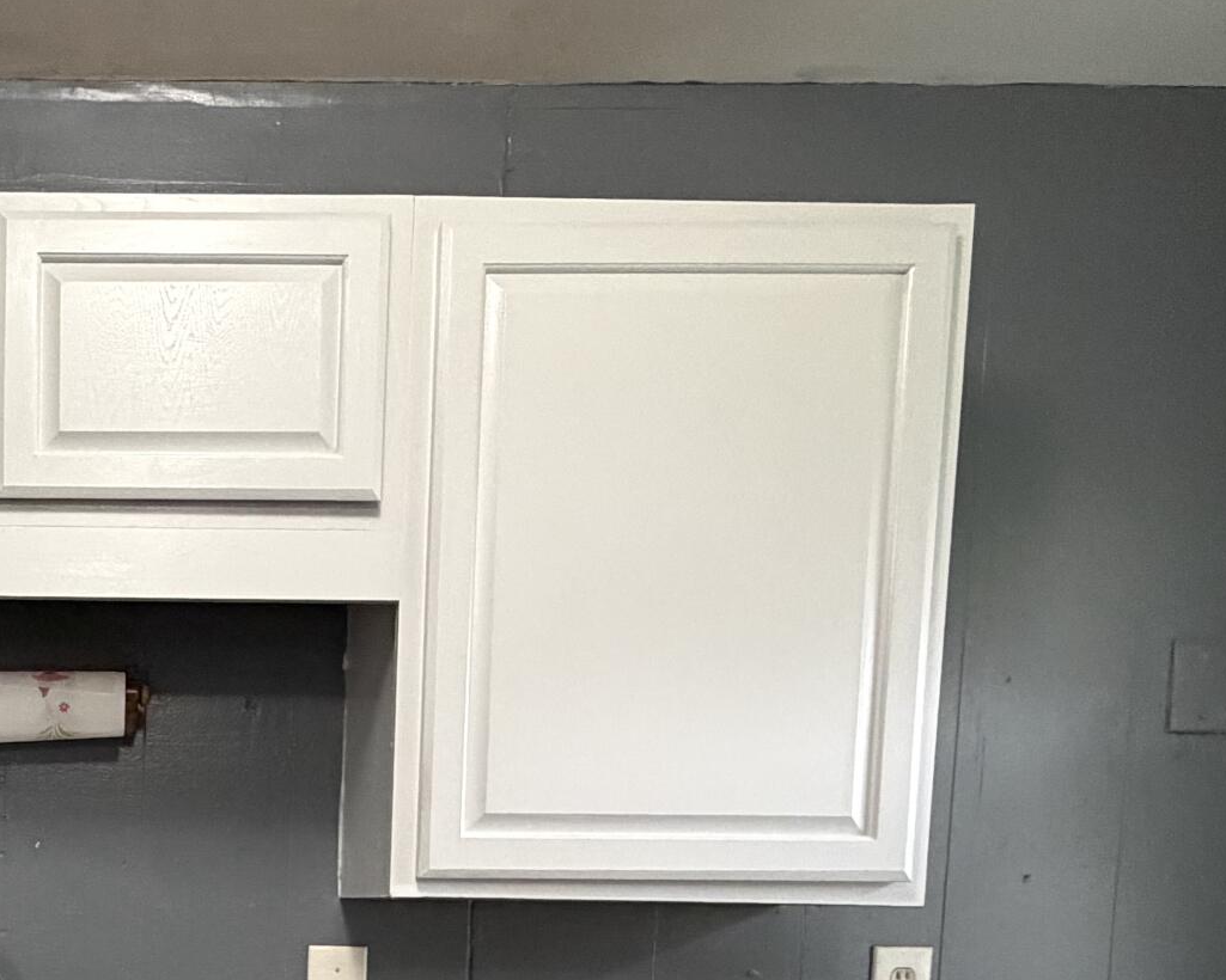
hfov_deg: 41.0
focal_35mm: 40
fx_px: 1451
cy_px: 1045
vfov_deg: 33.2
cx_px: 50
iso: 500
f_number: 2.2
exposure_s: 1/60
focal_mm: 2.22
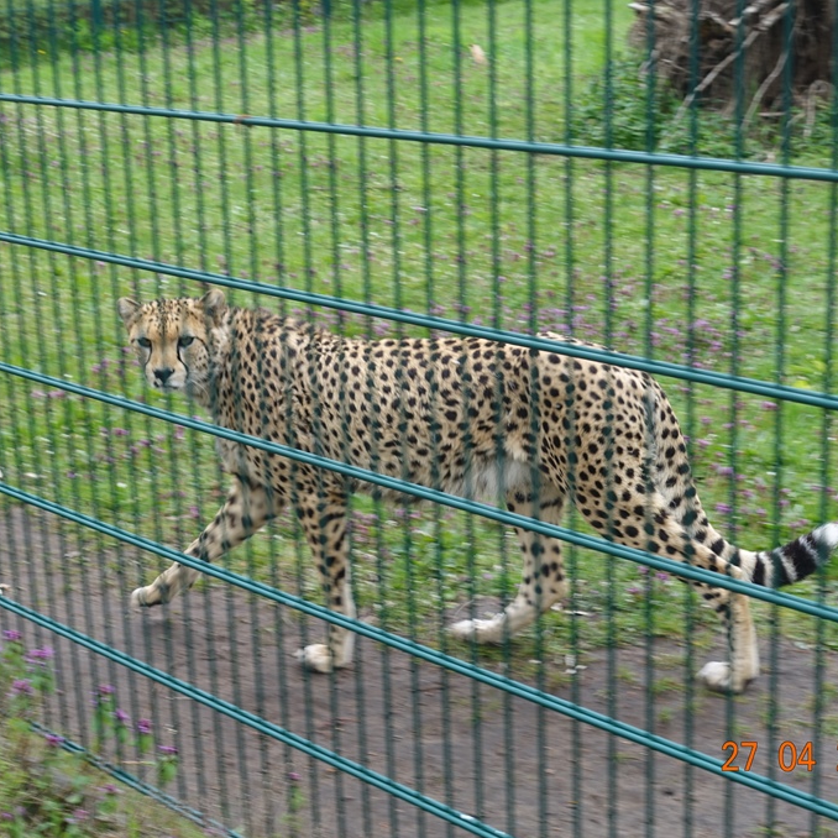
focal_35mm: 68
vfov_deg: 25.4
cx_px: 361
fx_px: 1862
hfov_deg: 25.3
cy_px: 420
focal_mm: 19.29
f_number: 4
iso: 125
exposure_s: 1/80
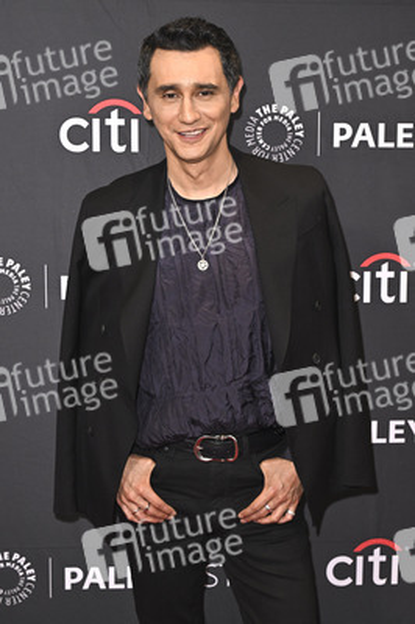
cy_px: 312
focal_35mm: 62
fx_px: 1074
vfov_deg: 32.4
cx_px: 208
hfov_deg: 21.9
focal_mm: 62
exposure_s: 1/320
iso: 2500
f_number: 5.6
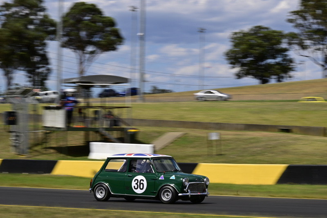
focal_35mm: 120
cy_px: 109
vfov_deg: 11.4
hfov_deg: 17.1
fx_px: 1090
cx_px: 164
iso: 125
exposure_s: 1/100
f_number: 22
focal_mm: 80
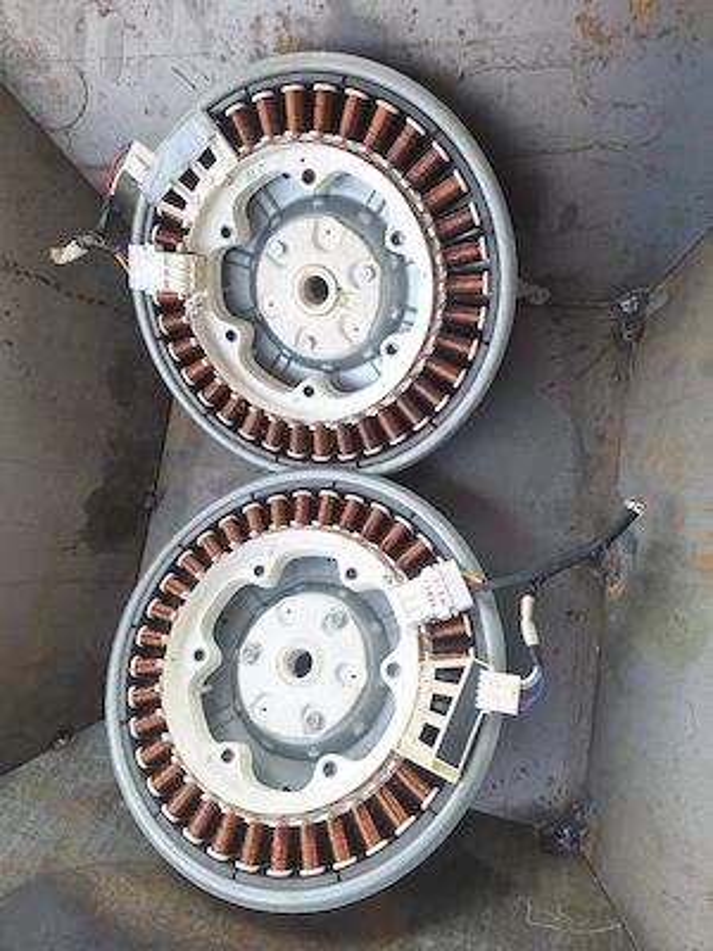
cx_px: 356
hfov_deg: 58.9
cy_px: 476
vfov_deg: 73.9
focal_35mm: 23
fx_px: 632
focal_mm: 5.54
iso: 40
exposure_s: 1/175
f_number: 1.8
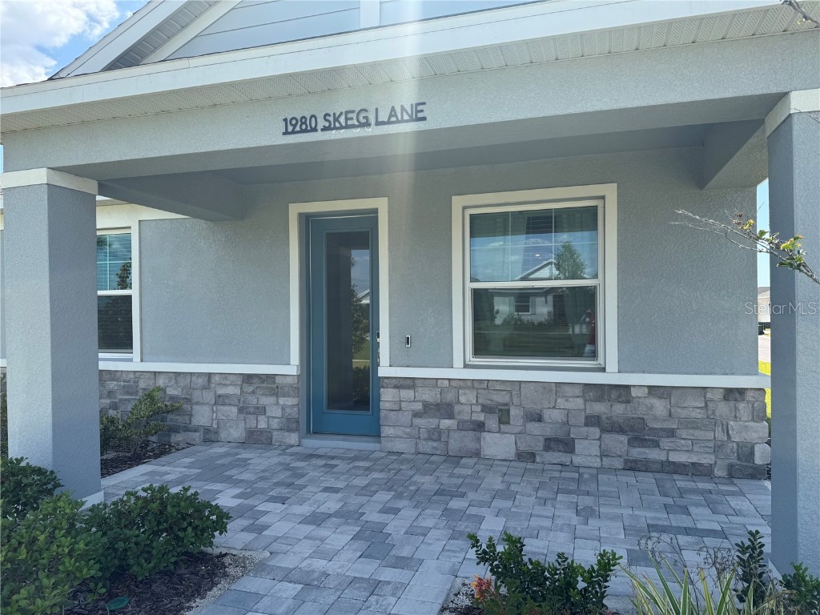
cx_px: 410
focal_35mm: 24
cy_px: 308
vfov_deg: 56.8
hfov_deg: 71.6
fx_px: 569
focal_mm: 6.76
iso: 80
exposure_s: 1/2252
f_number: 1.78
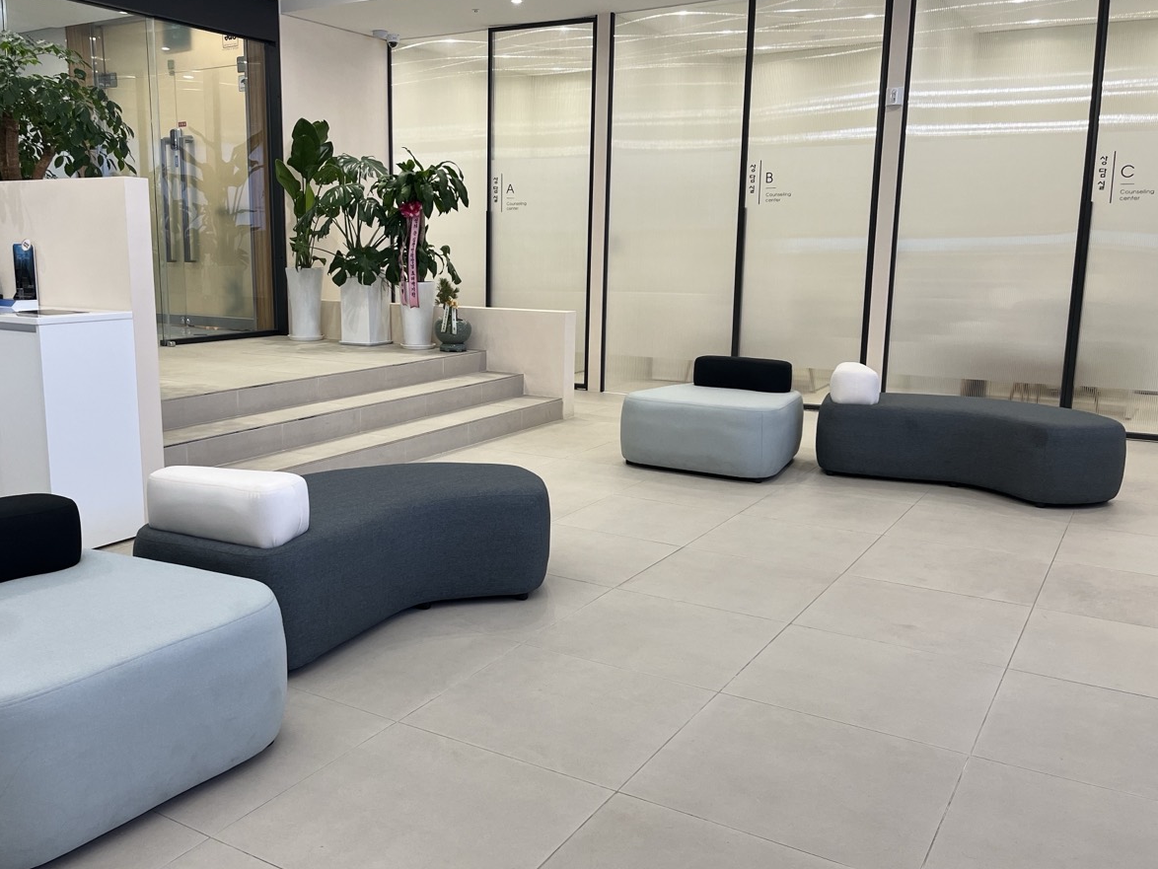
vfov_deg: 45.5
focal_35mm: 31
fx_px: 1037
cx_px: 483
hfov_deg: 58.0
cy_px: 432
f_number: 1.6
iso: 100
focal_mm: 5.1
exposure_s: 1/120
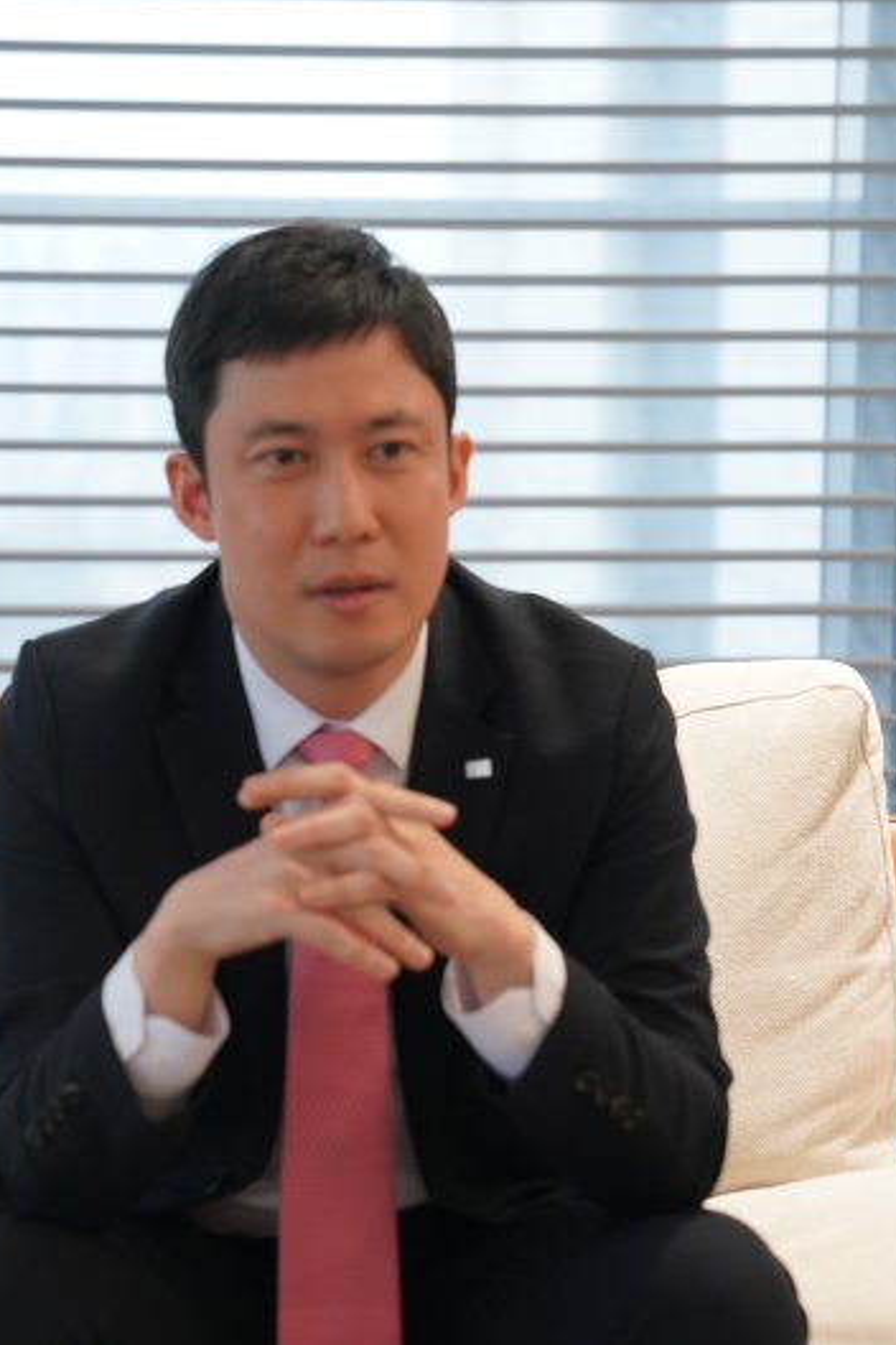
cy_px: 674
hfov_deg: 14.1
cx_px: 344
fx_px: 3621
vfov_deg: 21.0
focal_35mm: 97
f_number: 4
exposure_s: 1/160
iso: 2000
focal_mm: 64
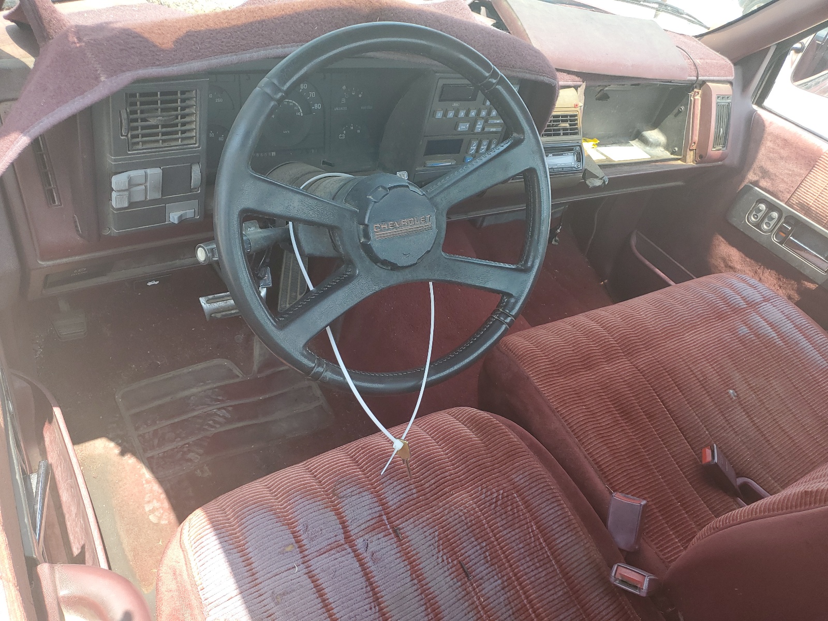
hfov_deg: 67.3
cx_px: 414
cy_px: 310
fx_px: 622
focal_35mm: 26
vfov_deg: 53.1
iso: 50
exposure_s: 1/357
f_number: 1.5
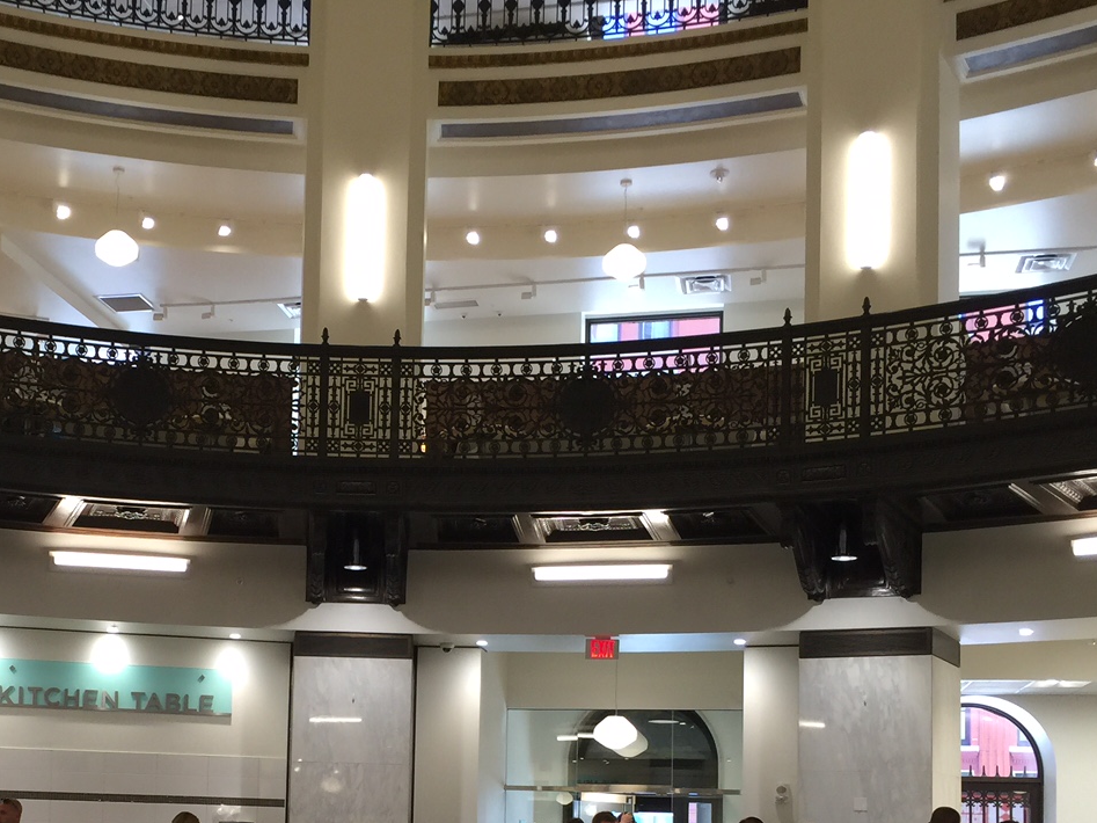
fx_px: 1584
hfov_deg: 37.8
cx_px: 368
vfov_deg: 28.3
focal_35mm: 50
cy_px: 700
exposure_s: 1/15
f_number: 2.2
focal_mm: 4.15
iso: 32
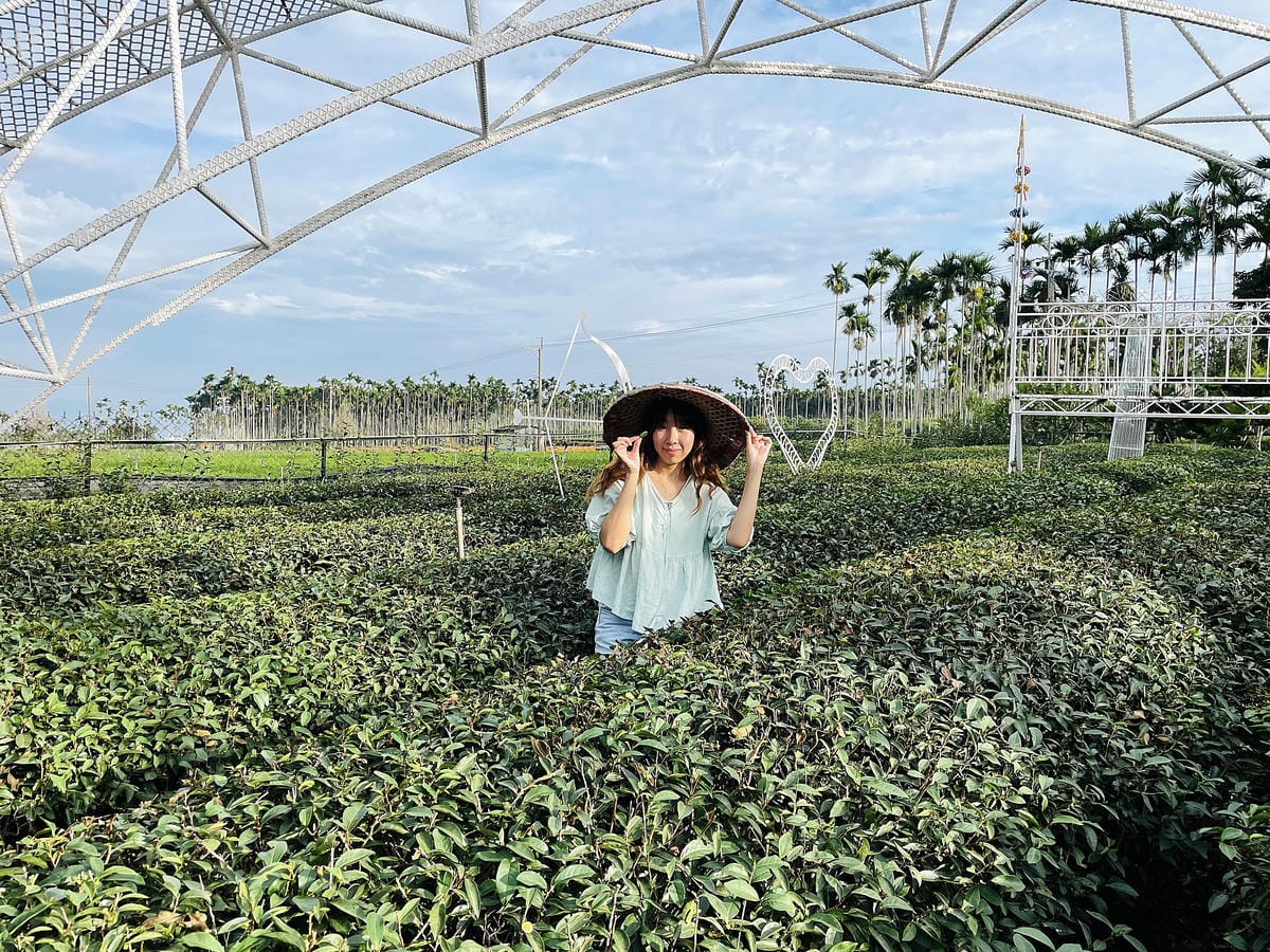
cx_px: 635
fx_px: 954
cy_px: 476
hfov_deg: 67.3
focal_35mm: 26
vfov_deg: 53.1
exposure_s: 1/2053
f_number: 1.6
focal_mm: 4.2
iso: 32
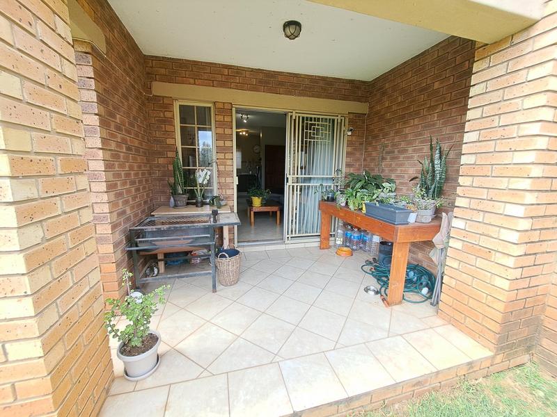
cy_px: 208
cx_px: 278
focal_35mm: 13
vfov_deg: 89.9
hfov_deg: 106.2
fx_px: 209
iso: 50
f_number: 2.2
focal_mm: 1.74
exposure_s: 1/143
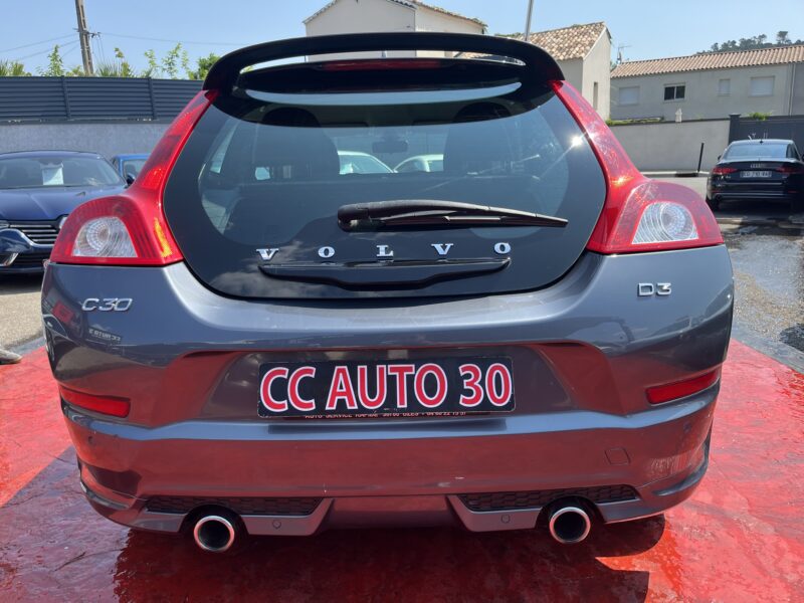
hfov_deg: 67.3
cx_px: 402
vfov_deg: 53.1
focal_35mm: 26
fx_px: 604
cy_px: 302
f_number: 1.6
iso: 50
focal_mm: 5.1
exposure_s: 1/1075
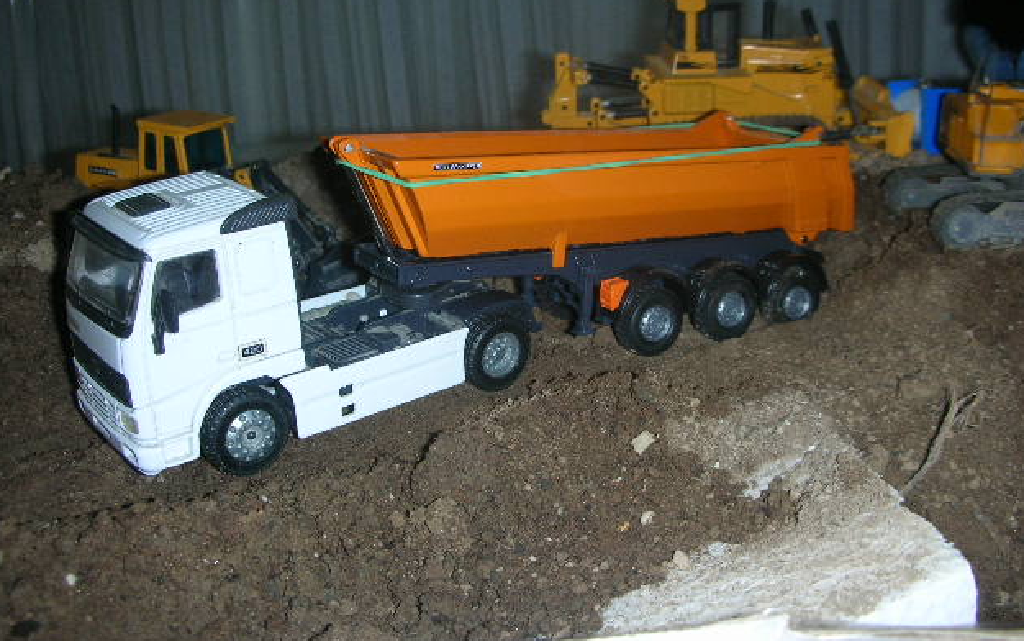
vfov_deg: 33.6
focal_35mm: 38
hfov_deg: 51.5
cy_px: 293
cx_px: 508
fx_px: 1061
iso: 50
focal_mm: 5.8
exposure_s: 1/60.1
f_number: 3
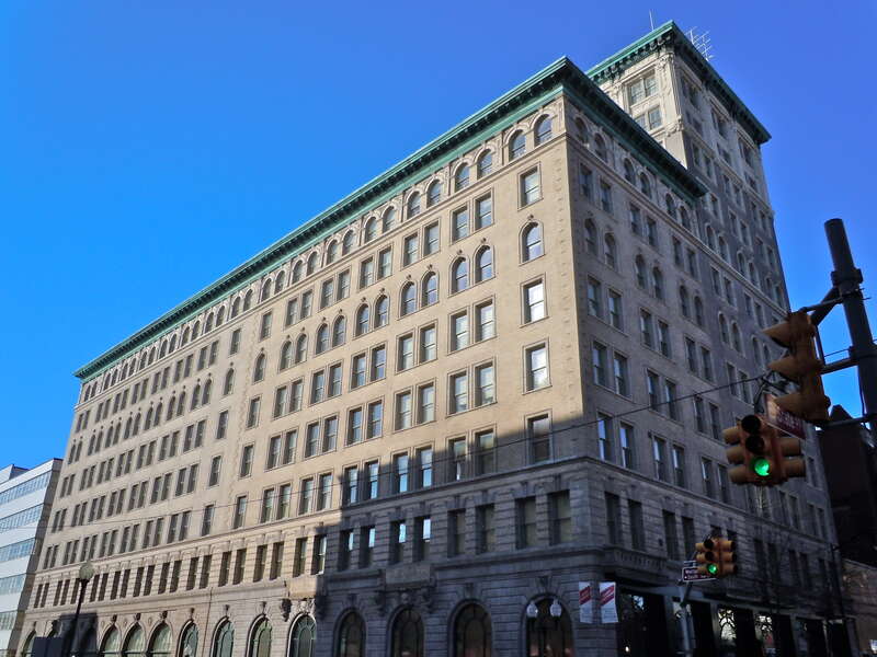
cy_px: 328
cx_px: 438
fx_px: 709
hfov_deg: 63.4
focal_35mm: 28
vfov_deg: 49.7
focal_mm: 5
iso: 100
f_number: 7.4
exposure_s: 1/250
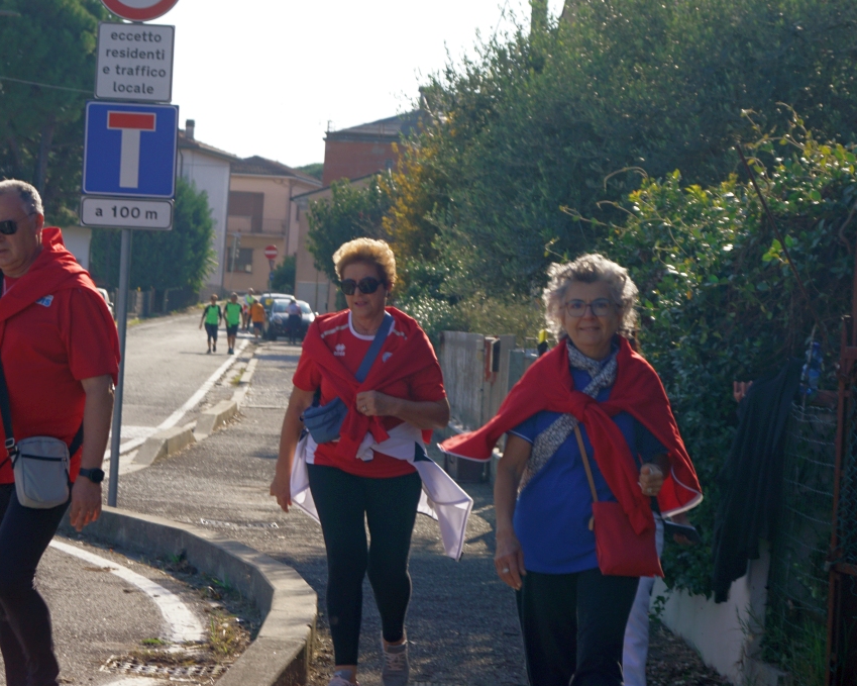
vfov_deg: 13.2
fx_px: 2960
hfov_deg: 16.5
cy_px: 420
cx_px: 430
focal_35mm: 117
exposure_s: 1/250
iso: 100
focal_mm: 55
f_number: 6.3
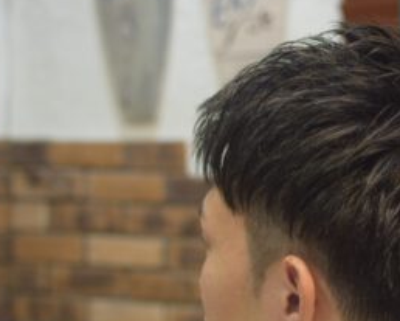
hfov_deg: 21.9
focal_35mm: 86
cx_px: 332
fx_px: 1017
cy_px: 222
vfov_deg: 17.9
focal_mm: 35
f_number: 2.8
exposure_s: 1/60
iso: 900
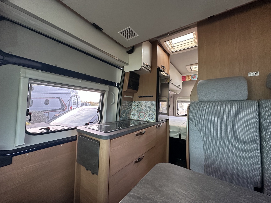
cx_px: 136
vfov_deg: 85.7
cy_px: 102
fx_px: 110
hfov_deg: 102.1
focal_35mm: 14
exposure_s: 1/60
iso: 500
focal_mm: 2.22
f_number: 2.2
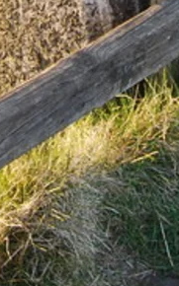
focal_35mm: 162
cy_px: -185
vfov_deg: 12.1
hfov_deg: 8.1
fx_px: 1264
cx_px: 95
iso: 200
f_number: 7.1
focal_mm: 19
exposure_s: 1/60
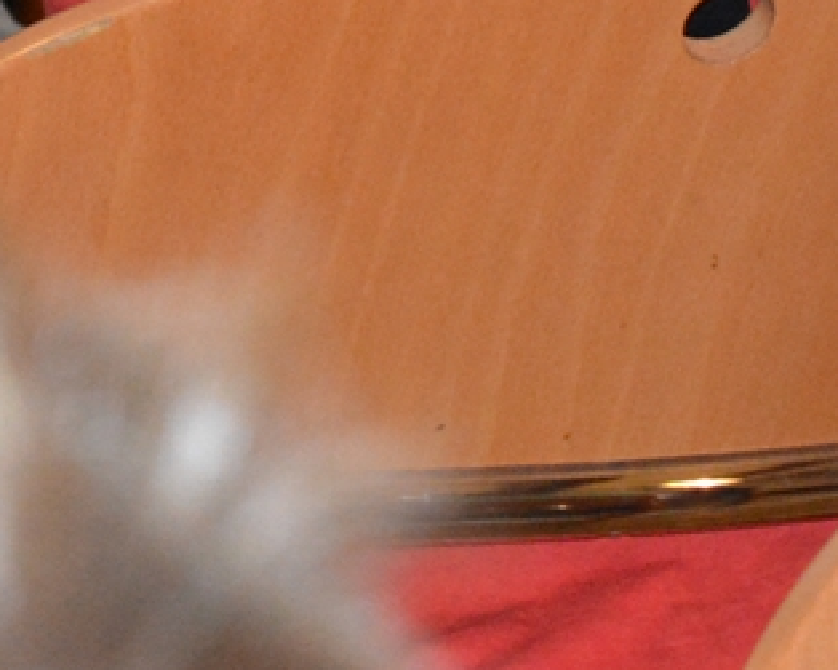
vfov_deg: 3.9
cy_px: -727
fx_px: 9778
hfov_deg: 4.8
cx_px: -761
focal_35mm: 394
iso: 3200
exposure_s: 1/60
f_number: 5.6
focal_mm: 55
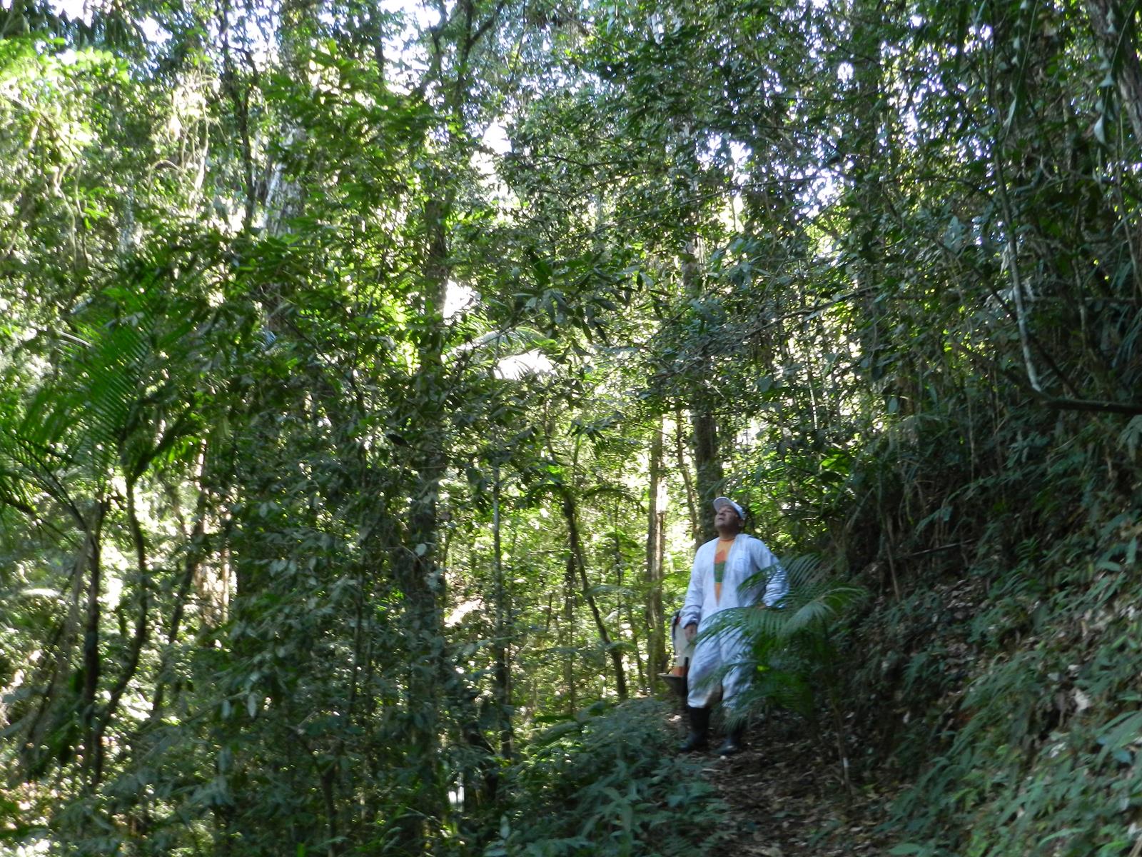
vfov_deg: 37.7
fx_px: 1254
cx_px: 571
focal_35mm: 38
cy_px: 428
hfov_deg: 49.0
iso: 400
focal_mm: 6.7
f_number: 4
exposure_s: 1/15
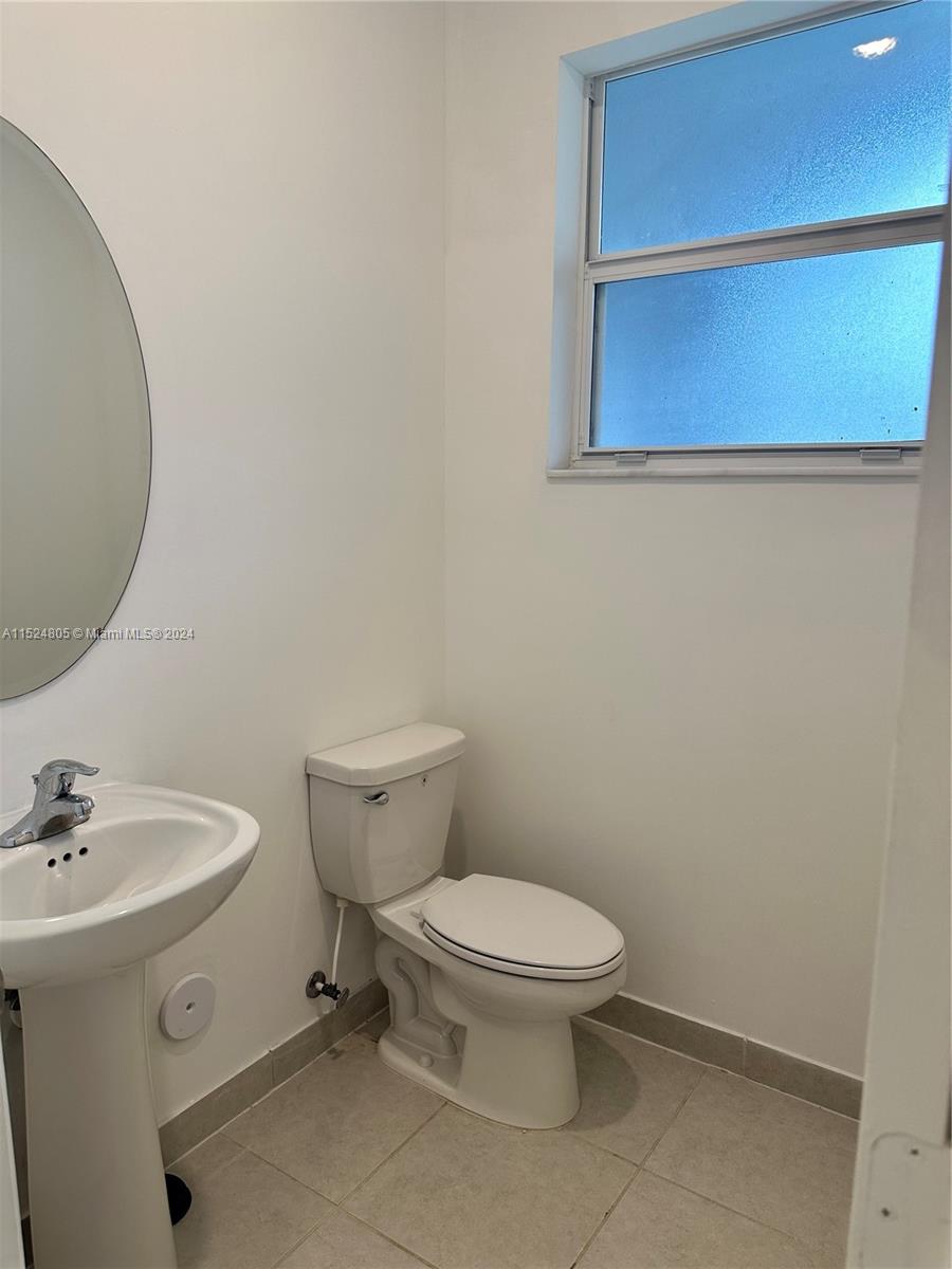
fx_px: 880
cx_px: 476
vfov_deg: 71.6
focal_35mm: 24
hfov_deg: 56.8
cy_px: 634
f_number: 1.78
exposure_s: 1/120
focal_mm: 6.86
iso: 100
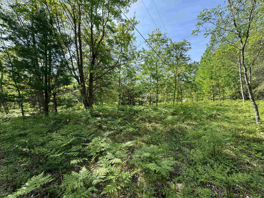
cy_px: 99
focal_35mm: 14
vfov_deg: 85.7
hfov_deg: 102.1
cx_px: 132
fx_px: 107
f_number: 2.2
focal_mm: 2.22
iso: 40
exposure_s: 1/343
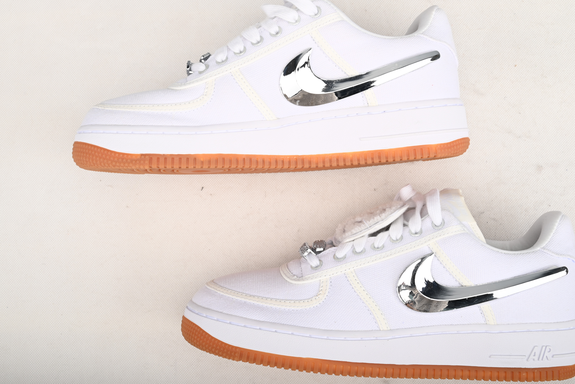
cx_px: 288
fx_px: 751
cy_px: 192
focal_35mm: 47
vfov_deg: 28.7
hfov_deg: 41.9
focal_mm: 47
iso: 100
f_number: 11
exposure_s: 1/200
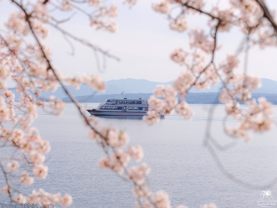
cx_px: 138
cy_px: 104
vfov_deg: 17.0
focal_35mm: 87
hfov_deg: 22.5
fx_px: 696
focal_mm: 110
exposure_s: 1/550
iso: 200
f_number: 5.6
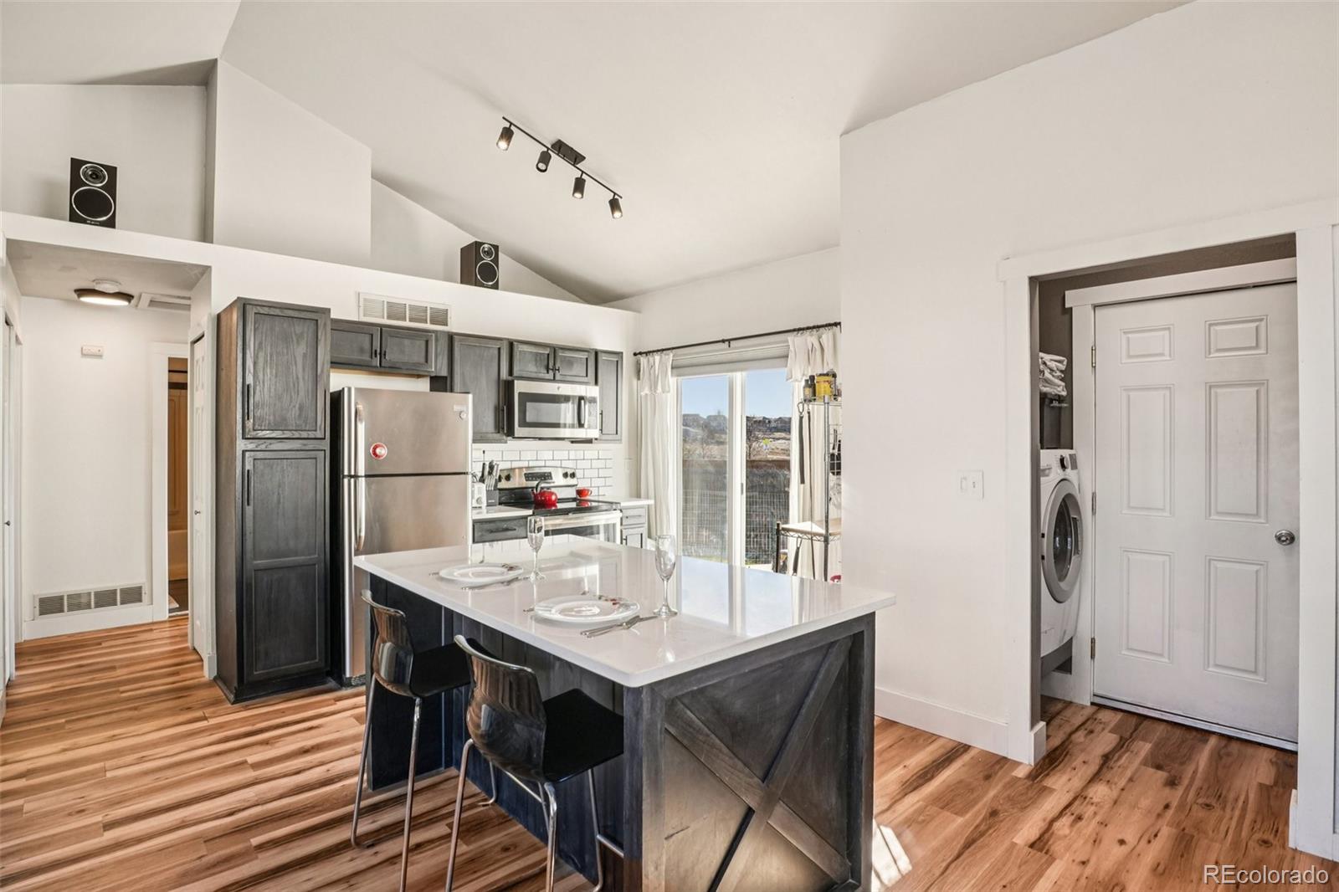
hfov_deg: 95.0
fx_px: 614
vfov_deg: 72.0
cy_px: 446
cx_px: 670
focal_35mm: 16
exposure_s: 1/30
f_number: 8
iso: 125
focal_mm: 11
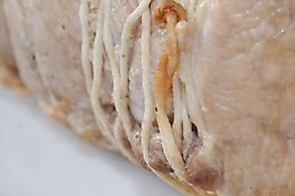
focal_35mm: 186
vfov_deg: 7.4
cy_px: 35
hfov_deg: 11.0
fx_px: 1524
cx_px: 263
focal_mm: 55
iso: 100
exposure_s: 1/160
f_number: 5.6
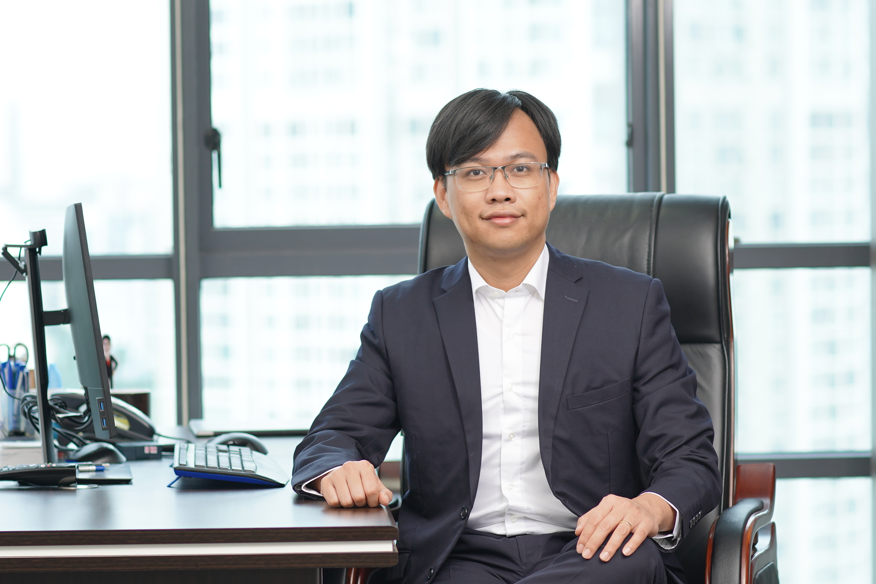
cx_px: 438
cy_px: 292
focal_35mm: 127
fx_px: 3090
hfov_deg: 16.1
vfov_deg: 10.8
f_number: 2.8
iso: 125
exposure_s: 1/125
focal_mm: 85
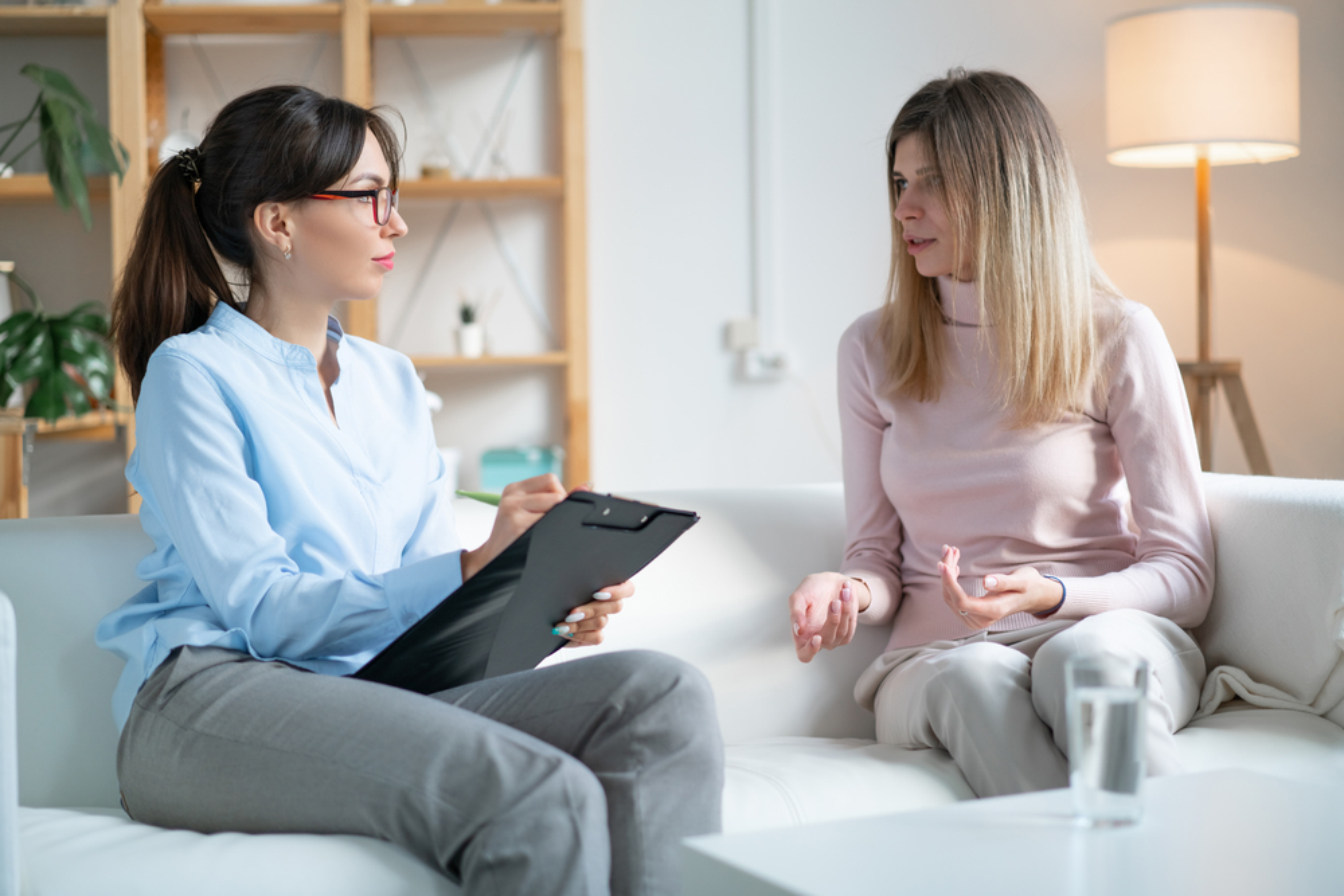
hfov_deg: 36.2
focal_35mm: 55
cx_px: 672
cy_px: 448
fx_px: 2053
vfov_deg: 24.6
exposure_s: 1/125
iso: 250
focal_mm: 55
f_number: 2
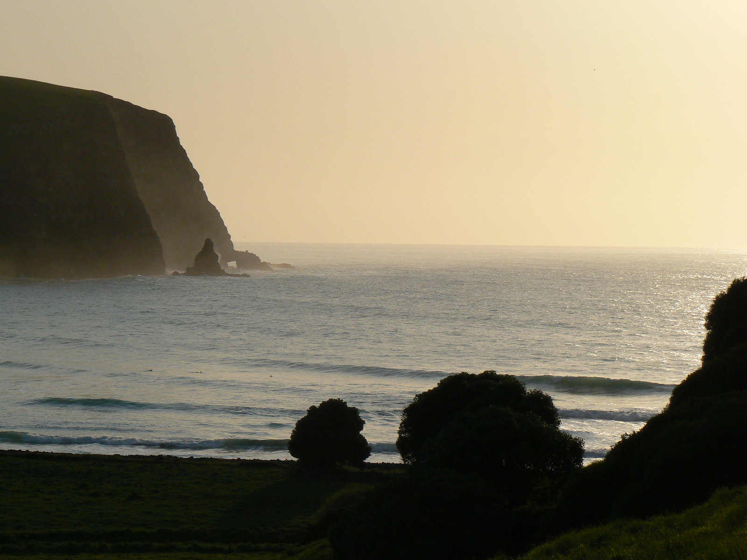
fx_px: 2568
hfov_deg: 16.6
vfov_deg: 12.5
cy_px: 280
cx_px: 374
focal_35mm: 119
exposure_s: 1/1600
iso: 100
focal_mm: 19.9
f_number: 7.1
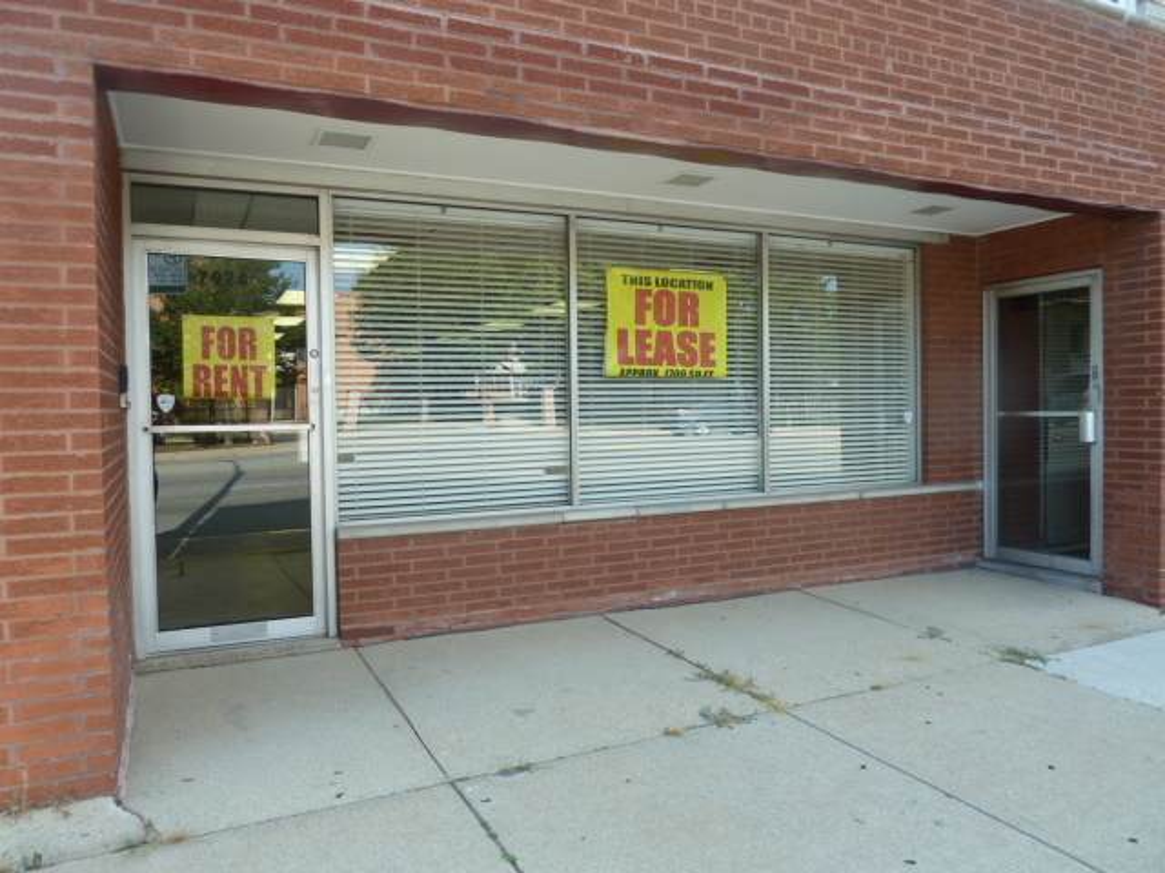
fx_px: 841
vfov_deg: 54.9
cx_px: 582
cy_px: 436
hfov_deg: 69.4
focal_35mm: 25
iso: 80
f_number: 3.5
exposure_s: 1/125
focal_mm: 4.1
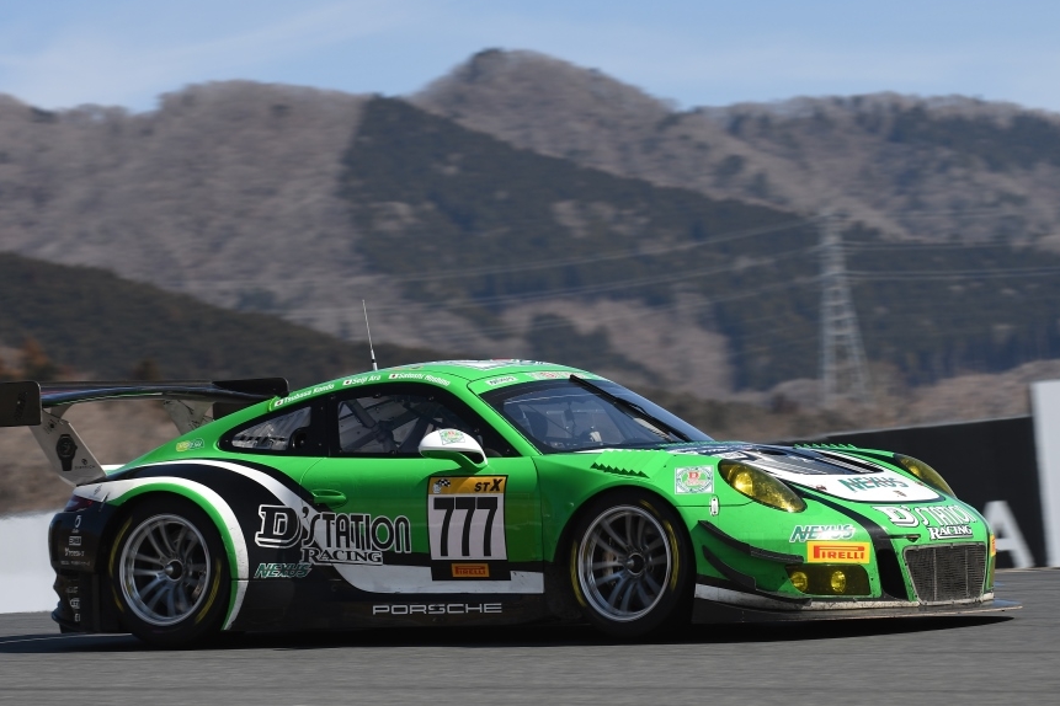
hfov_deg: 8.9
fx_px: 6831
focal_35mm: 232
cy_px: 392
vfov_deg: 5.9
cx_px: 539
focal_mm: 130
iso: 100
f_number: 8
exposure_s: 1/400
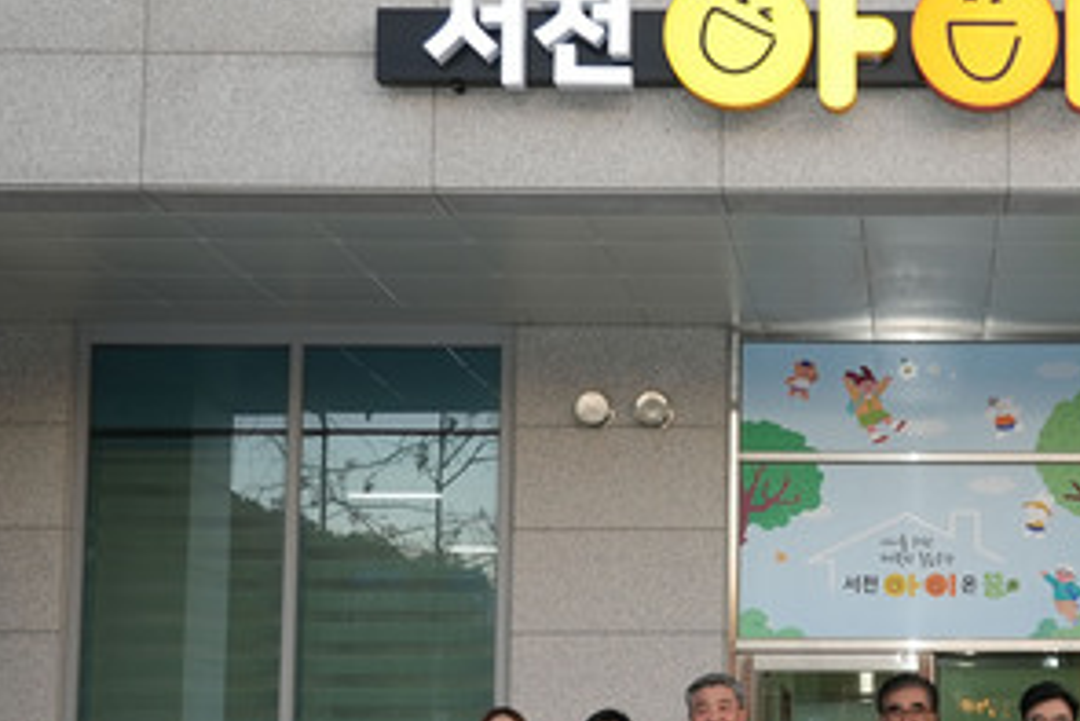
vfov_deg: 20.7
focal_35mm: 65
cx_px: 956
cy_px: 562
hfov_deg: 29.7
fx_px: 1951
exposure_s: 1/250
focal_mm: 30
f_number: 4
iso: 400
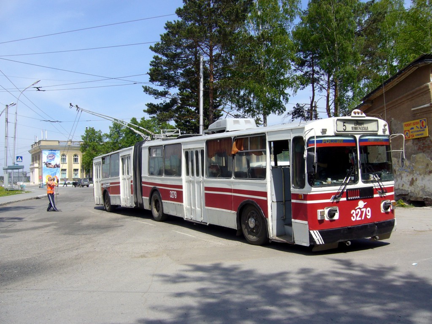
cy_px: 162
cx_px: 216
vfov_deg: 40.7
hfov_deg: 52.6
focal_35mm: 35
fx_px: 437
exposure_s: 1/320
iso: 80
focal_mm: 5.8
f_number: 5.6
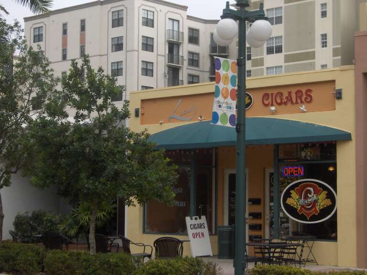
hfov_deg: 23.8
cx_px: 184
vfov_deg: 18.0
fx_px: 869
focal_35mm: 82
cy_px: 138
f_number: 4.2
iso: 100
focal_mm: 13.4
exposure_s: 1/427
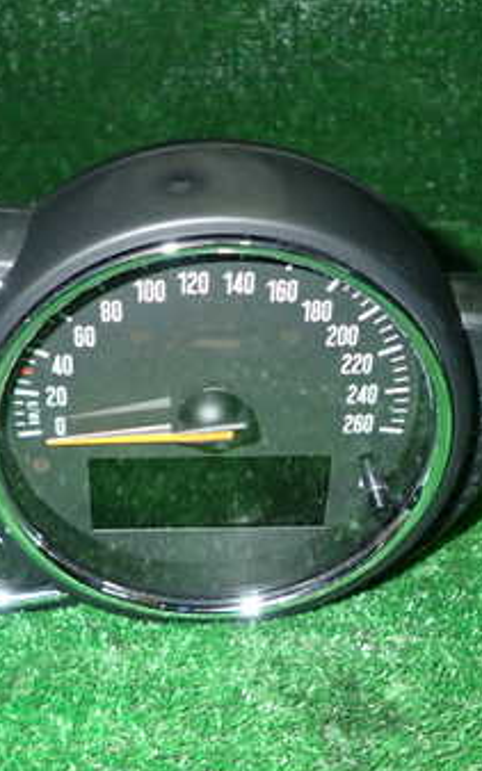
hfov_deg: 27.3
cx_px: 194
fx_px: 989
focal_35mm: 47
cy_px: 415
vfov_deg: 42.6
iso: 500
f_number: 5.6
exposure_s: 1/30
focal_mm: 4.5
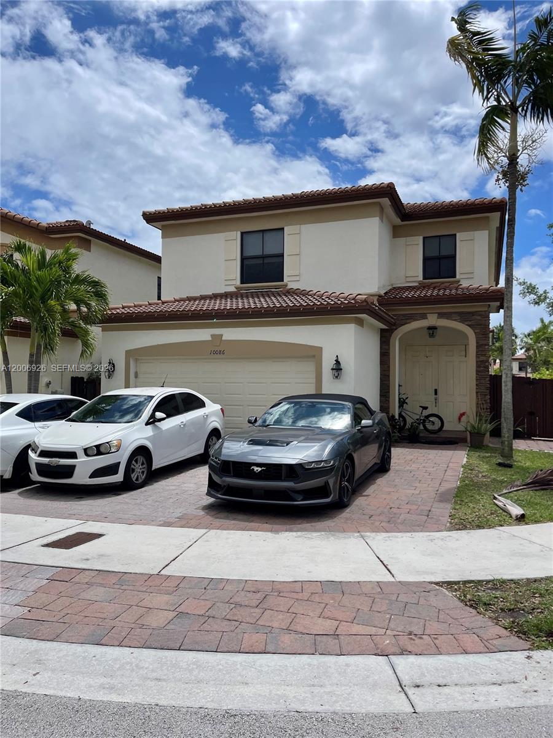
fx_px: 533
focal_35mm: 25
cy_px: 369
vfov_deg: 69.4
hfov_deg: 54.9
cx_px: 276
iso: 32
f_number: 1.6
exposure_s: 1/7407
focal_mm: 5.1
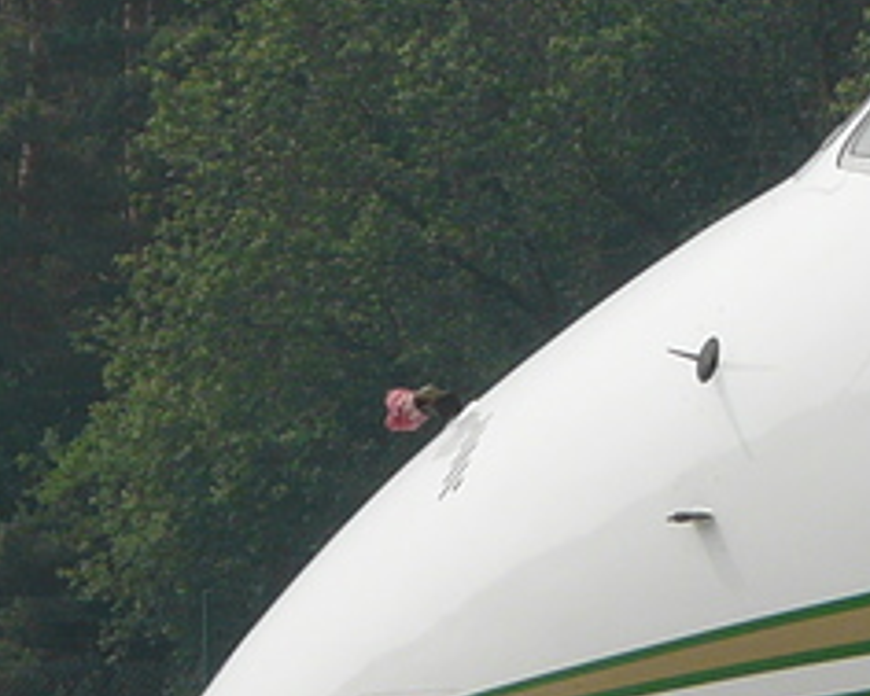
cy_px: -350
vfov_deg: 1.7
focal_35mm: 906
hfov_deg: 2.1
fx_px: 23338
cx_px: 1294
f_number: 5.6
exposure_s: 1/500
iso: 100
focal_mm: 35.2
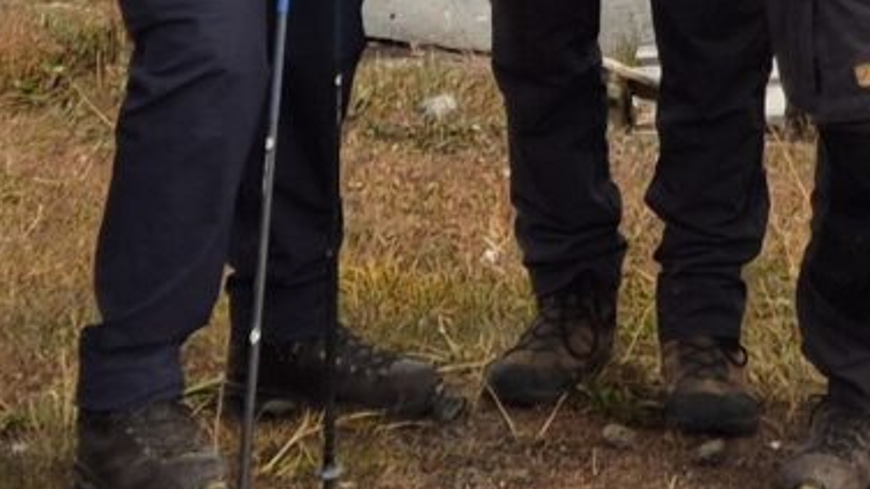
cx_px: 1145
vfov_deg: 6.5
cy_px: -1001
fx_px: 3921
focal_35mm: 170
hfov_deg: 12.3
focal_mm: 5.4
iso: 25
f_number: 1.8
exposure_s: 1/1060
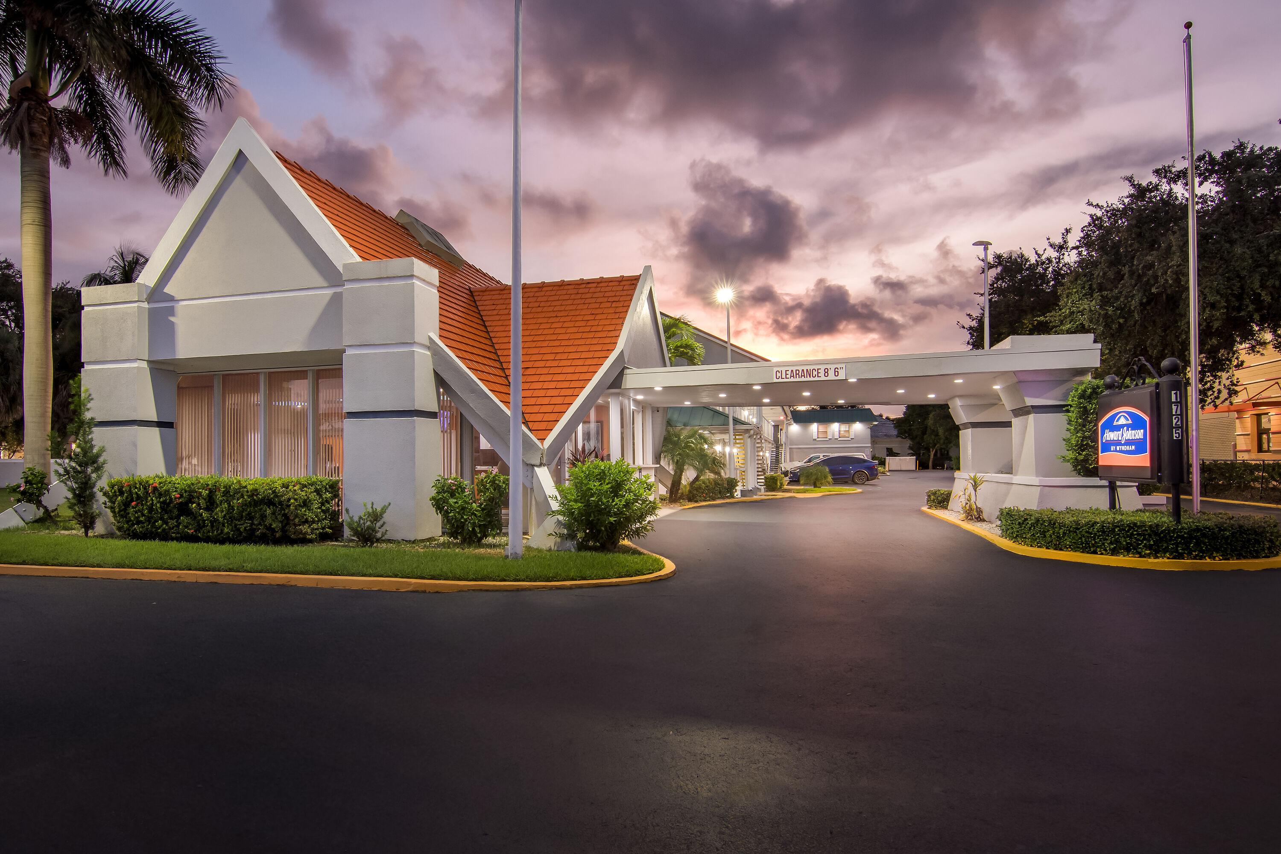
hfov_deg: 73.7
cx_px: 640
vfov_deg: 53.1
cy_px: 427
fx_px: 854
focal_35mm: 24
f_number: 10
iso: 100
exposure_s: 2
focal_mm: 16
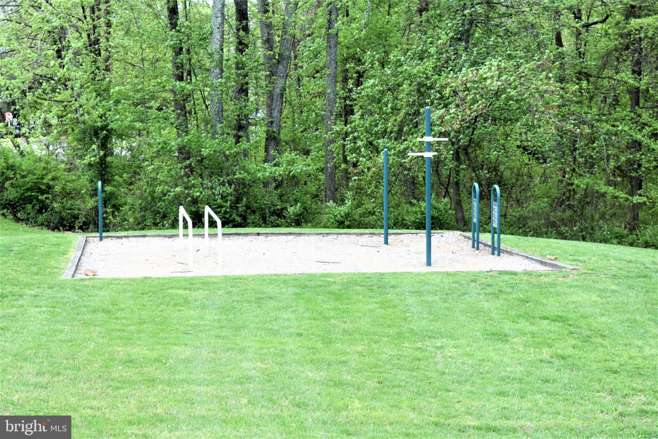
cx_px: 329
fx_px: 1316
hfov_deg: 28.1
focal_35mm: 72
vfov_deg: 18.9
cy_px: 220
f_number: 8
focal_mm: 48
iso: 250
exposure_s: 1/250
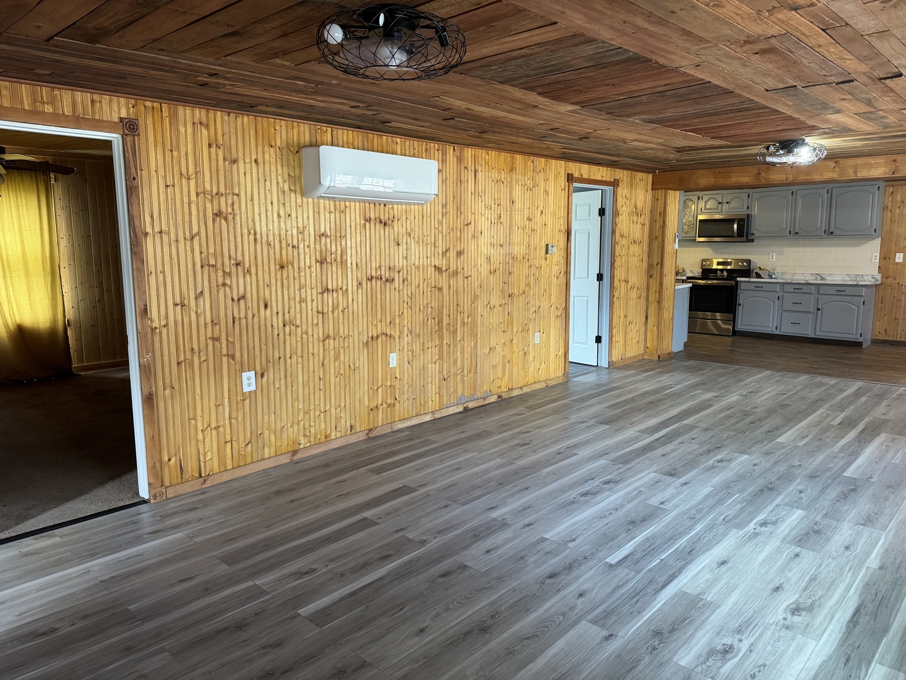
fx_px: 628
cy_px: 340
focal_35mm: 24
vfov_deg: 56.8
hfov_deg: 71.6
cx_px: 453
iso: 320
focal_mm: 6.76
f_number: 1.78
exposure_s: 1/60
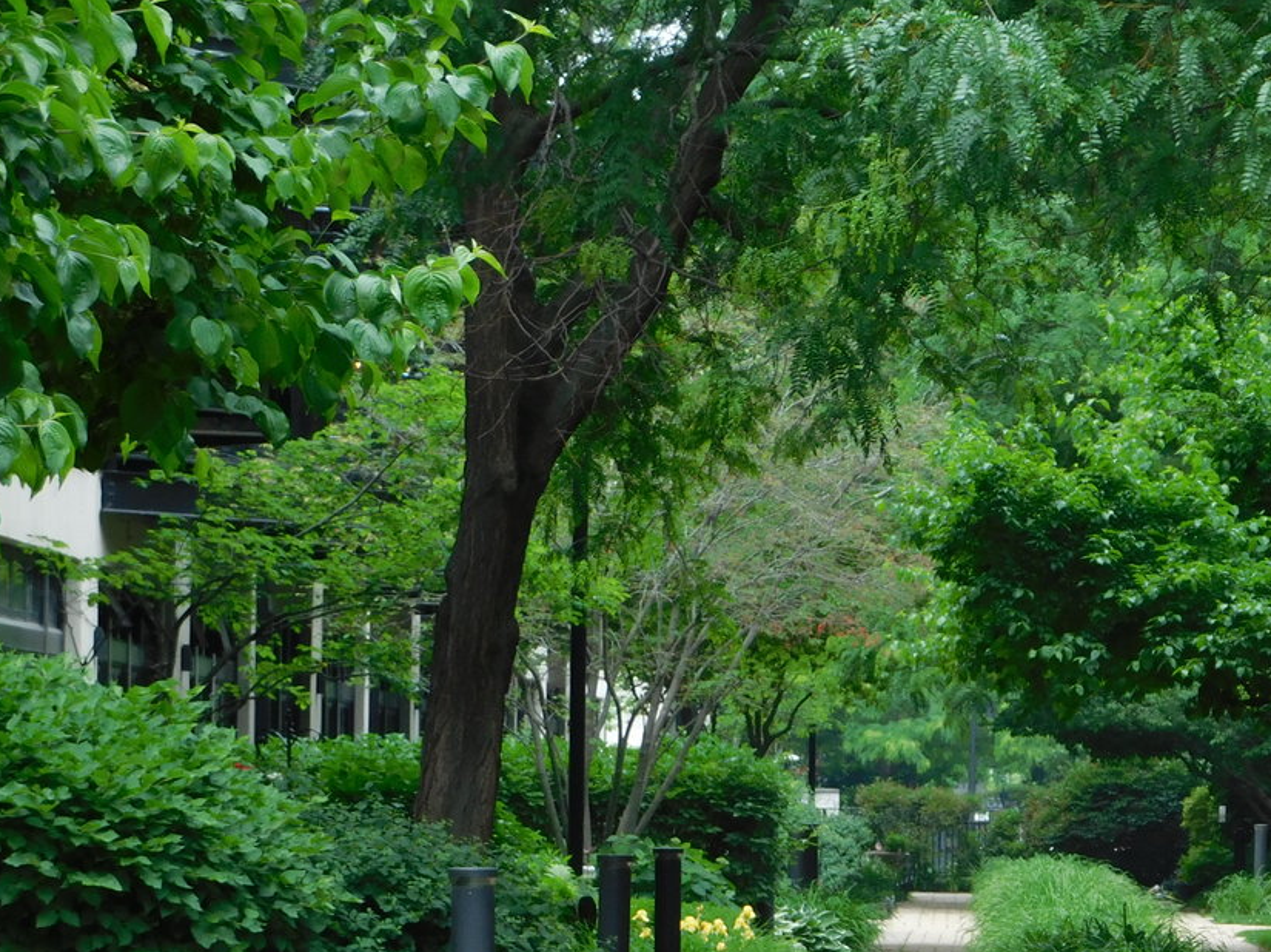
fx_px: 8588
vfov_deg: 6.3
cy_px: 818
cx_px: 1074
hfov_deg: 8.4
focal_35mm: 234
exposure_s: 1/125
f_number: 5
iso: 125
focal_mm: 23.7
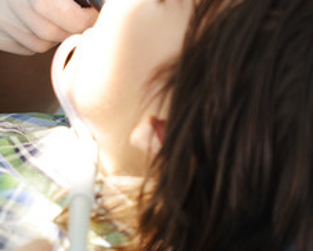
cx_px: -35
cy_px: -98
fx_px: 5774
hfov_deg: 3.1
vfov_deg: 2.5
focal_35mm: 623
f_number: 2.8
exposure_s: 1/100
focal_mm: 150
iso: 250
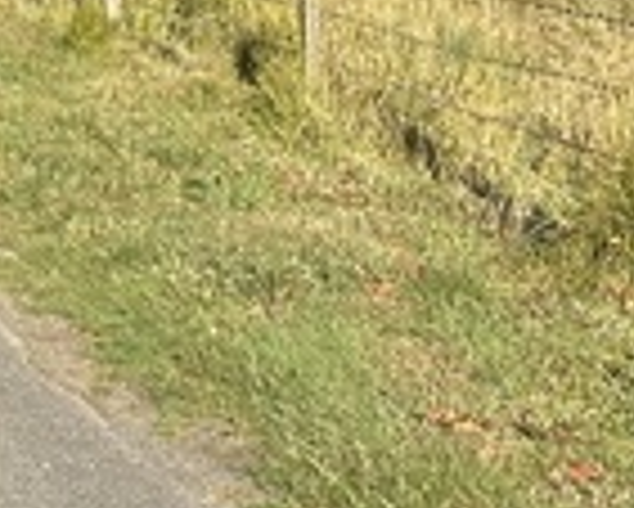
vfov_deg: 7.6
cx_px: -526
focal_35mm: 199
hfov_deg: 9.2
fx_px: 3737
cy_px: -346
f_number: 1.78
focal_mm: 6.86
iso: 64
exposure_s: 1/3257
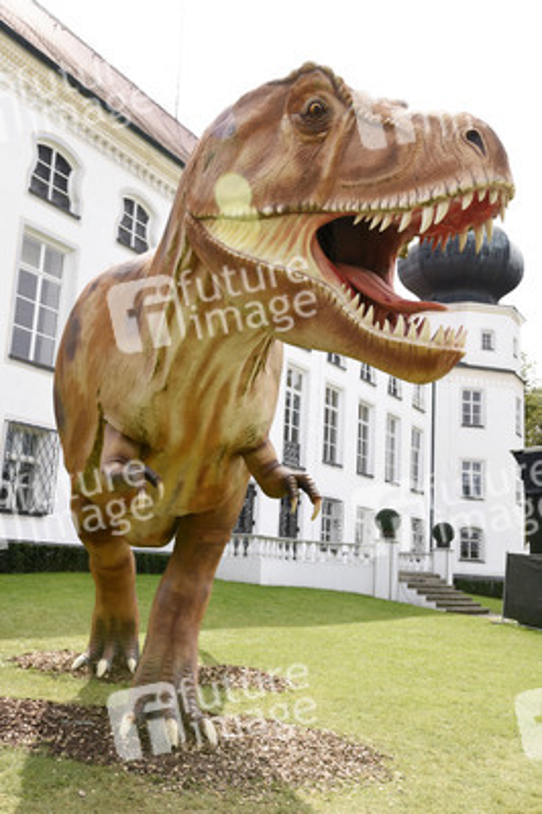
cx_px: 271
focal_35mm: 38
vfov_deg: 50.7
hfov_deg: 35.0
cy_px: 407
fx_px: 860
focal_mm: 38
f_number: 8
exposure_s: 1/160
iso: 160
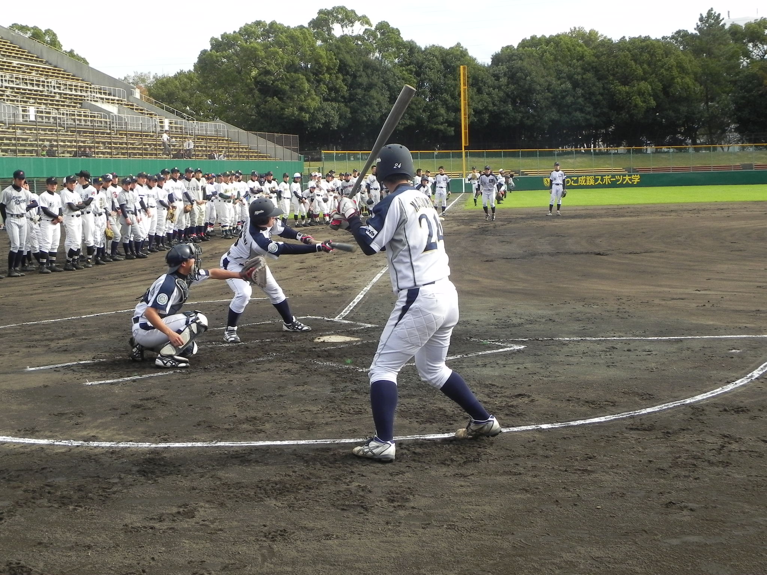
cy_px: 288
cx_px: 384
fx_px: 1152
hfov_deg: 36.8
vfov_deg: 28.0
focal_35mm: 52
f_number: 5.6
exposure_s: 1/268
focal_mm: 9.2
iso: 160
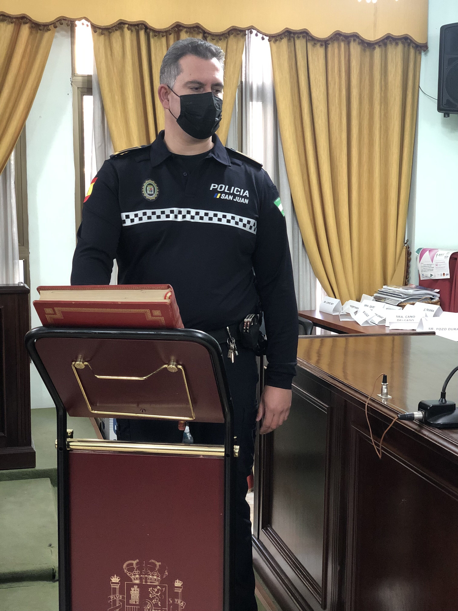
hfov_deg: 28.0
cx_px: 229
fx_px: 917
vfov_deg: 36.8
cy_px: 306
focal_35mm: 52
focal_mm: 6
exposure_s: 1/20
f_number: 2.4
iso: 160
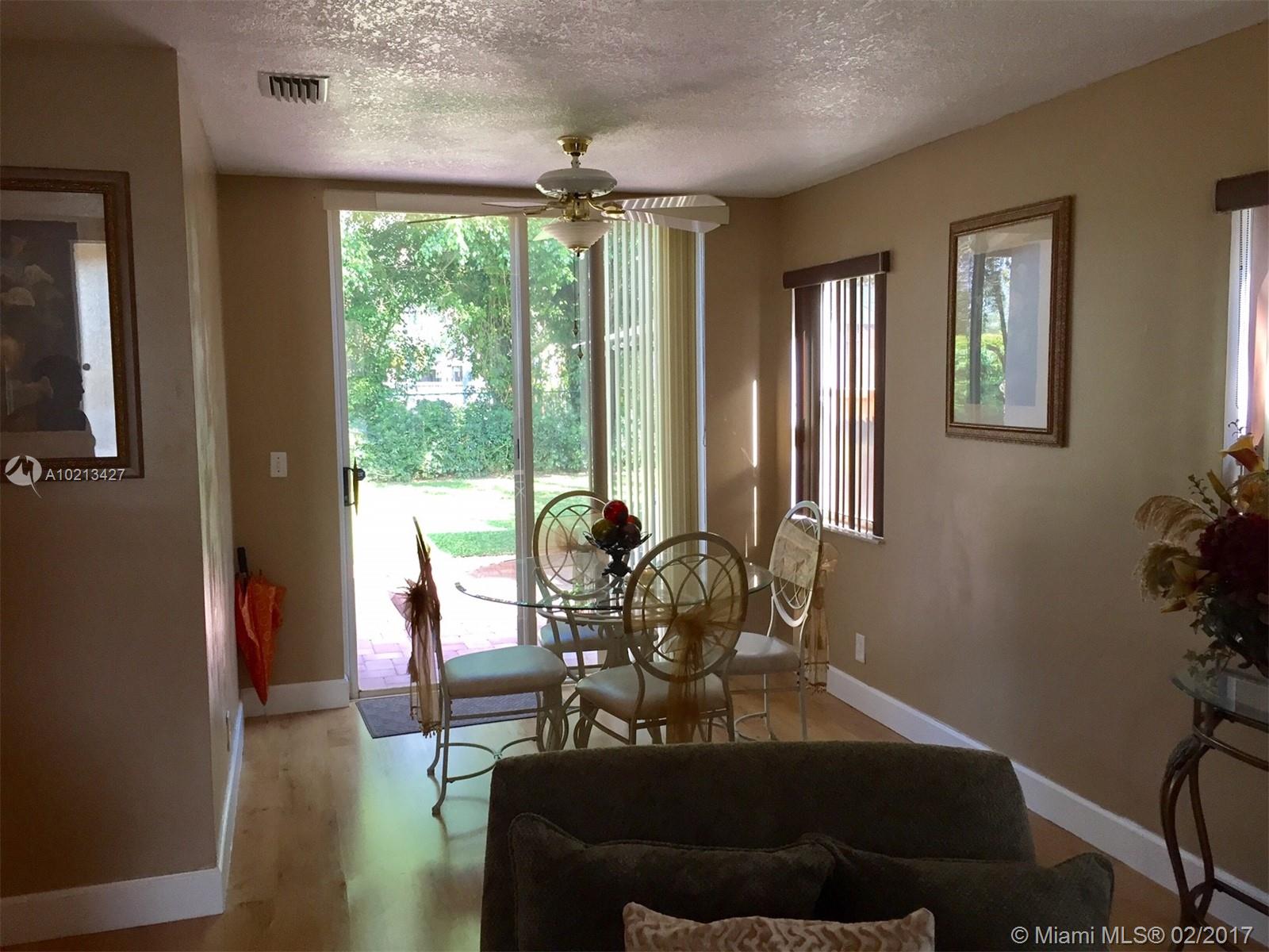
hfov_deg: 61.7
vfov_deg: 48.2
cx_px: 634
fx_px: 1063
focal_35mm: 29
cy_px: 476
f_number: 2.2
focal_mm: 4.15
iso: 32
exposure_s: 1/30
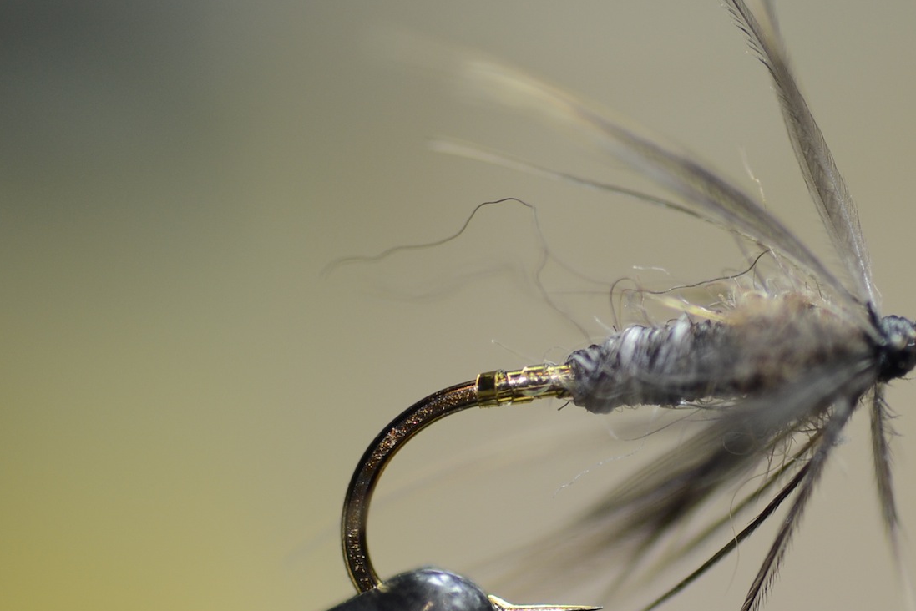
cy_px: 346
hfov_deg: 9.3
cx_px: 573
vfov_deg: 6.2
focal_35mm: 221
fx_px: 5624
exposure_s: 1/125
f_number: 5
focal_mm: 90
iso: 400
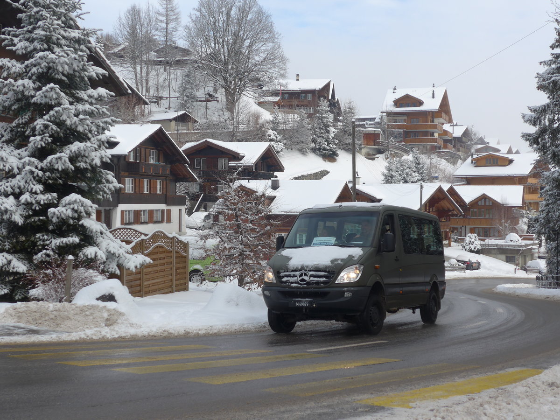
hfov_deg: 36.8
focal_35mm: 52
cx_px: 280
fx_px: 841
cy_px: 210
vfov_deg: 28.0
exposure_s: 1/500
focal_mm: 10.7
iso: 80
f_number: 3.3
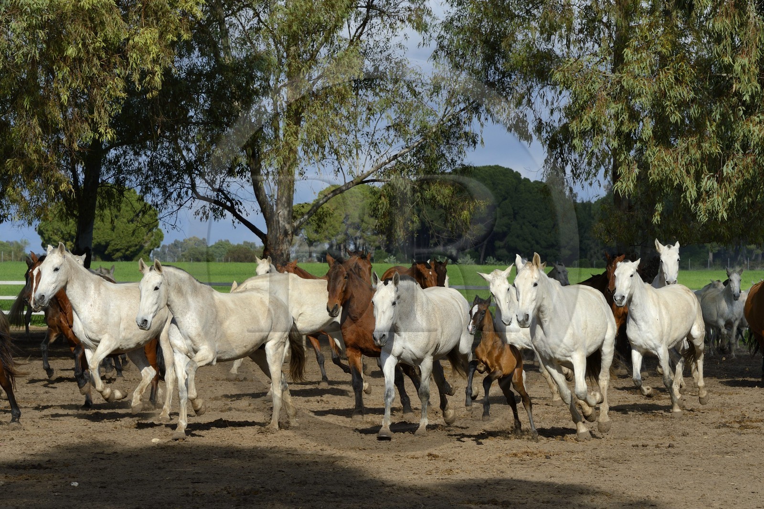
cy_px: 254
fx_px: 3182
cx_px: 382
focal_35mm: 150
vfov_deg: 9.1
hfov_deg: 13.7
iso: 400
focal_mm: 150
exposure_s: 1/640
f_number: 13
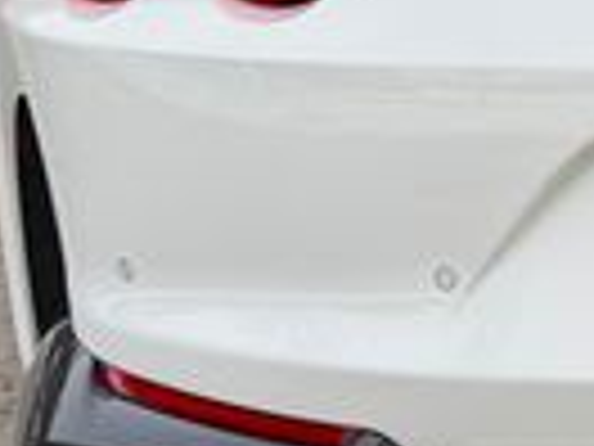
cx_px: 990
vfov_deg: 12.7
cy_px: 108
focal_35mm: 116
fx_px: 1991
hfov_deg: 15.2
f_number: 1.78
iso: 80
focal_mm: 6.76
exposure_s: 1/461
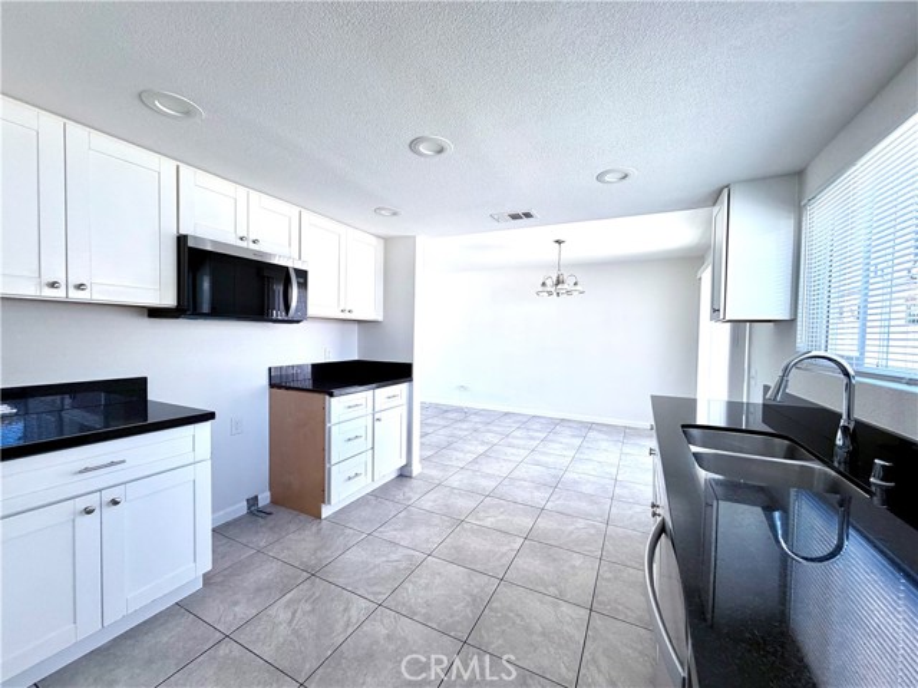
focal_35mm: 14
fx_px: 371
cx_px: 459
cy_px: 344
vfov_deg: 85.7
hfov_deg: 102.1
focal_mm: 2.22
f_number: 2.2
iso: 125
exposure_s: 1/121
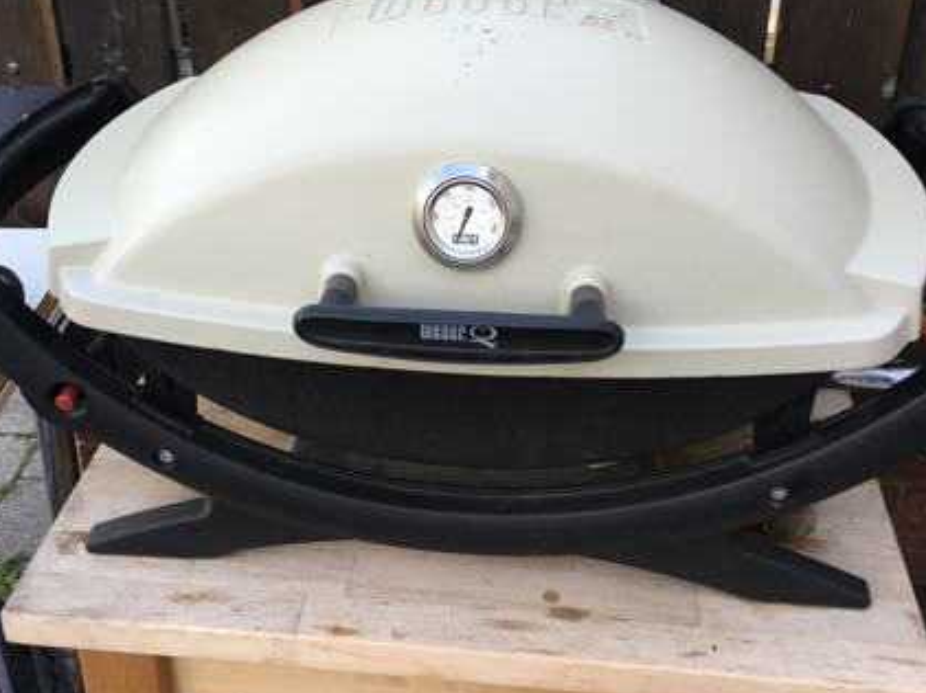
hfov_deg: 43.0
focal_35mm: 44
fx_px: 1176
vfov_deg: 32.3
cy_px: 184
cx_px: 441
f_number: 2.2
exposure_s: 1/161
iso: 25
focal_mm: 4.15
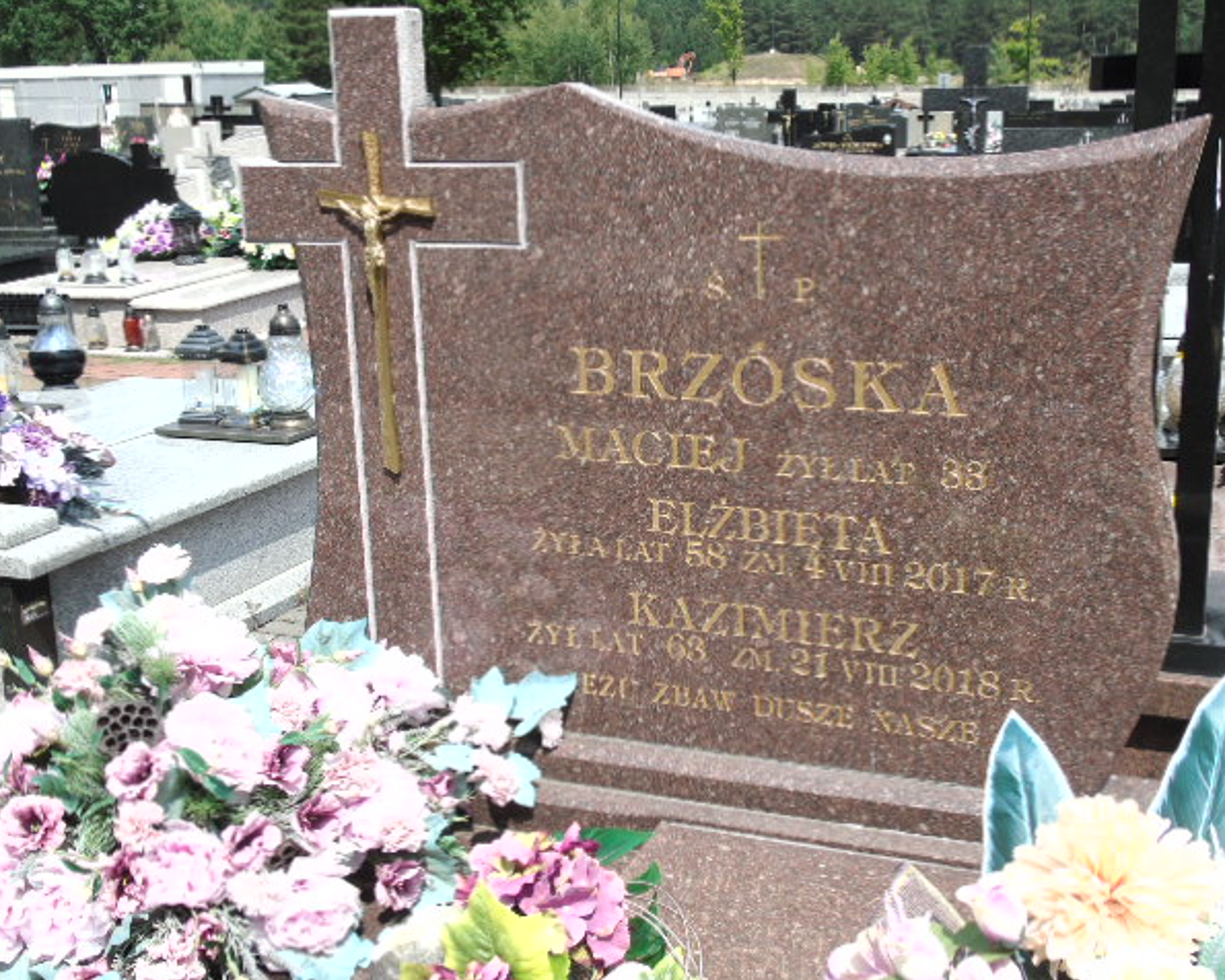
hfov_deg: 43.8
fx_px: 1523
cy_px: 490
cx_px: 646
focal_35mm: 42
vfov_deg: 35.7
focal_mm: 7.1
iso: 80
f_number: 3.9
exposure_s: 1/640
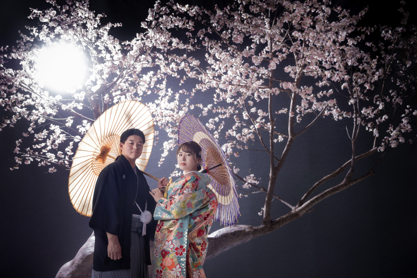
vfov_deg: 38.9
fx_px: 394
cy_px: 139
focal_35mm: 34
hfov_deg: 55.8
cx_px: 208
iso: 200
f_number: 4
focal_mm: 34
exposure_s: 1/125
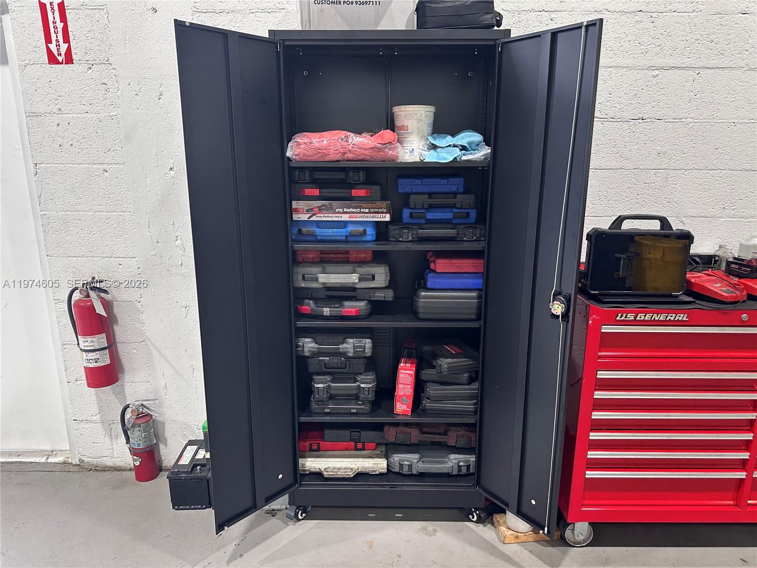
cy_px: 284
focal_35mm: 24
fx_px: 525
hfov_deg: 71.6
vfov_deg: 56.8
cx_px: 378
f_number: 1.78
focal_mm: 6.86
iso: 160
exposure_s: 1/120
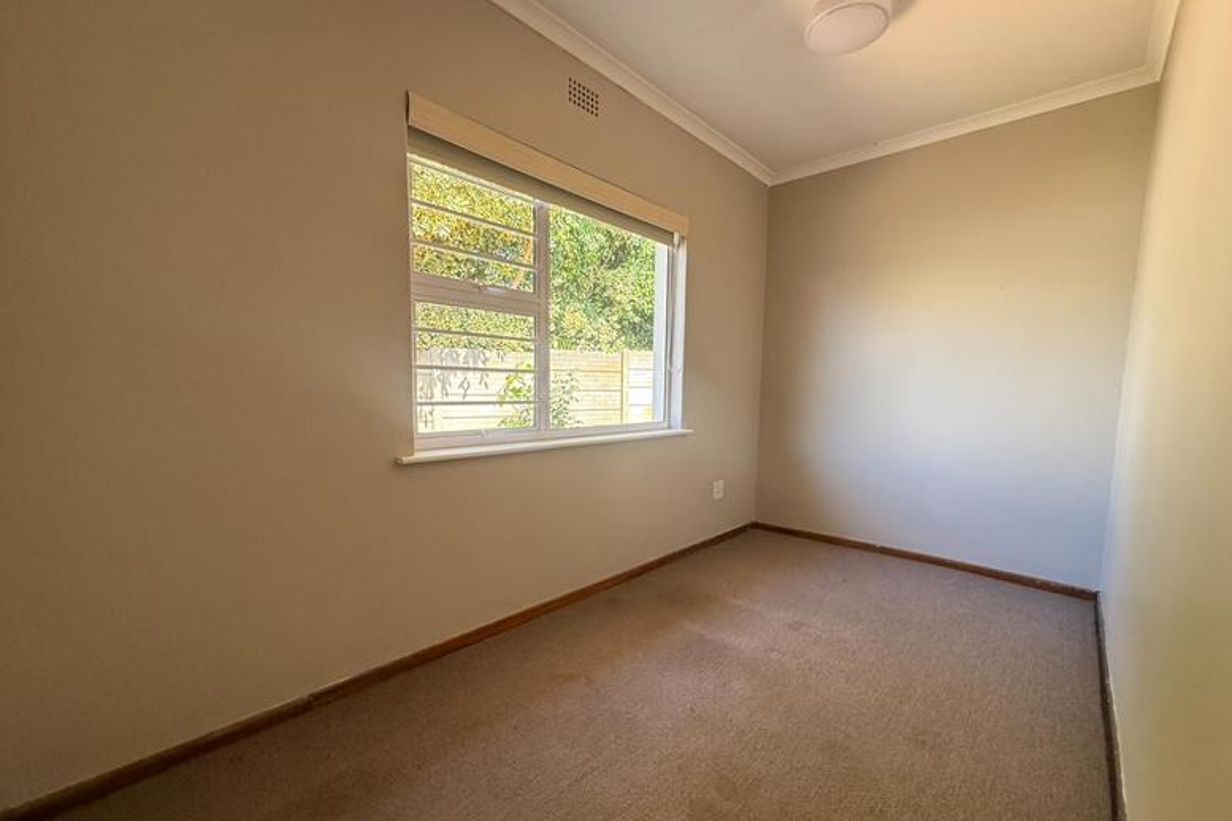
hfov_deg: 100.4
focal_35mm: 15
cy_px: 436
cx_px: 633
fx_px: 513
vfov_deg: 77.2
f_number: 2.2
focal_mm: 2.22
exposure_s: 1/99
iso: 125
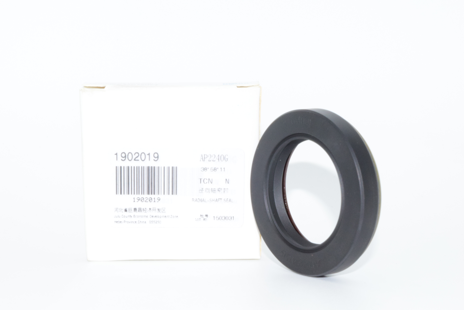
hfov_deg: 24.6
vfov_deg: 16.6
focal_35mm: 82
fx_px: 1064
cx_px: 232
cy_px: 155
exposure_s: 1/60
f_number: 36
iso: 1600
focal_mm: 55
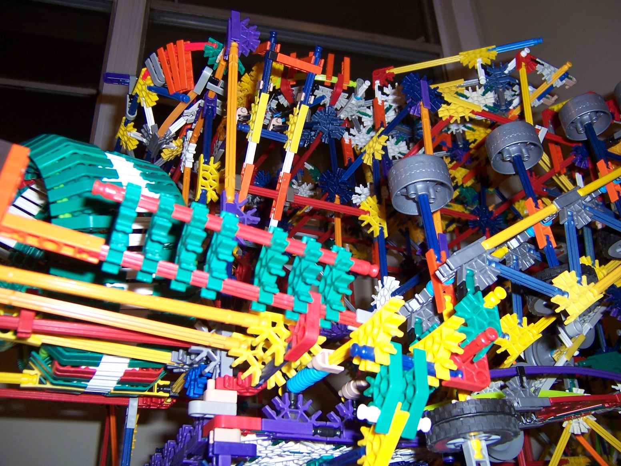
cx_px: 310
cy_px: 233
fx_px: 592
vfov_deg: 42.9
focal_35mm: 33
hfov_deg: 55.4
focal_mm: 5.5
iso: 80
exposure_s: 1/60
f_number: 2.8
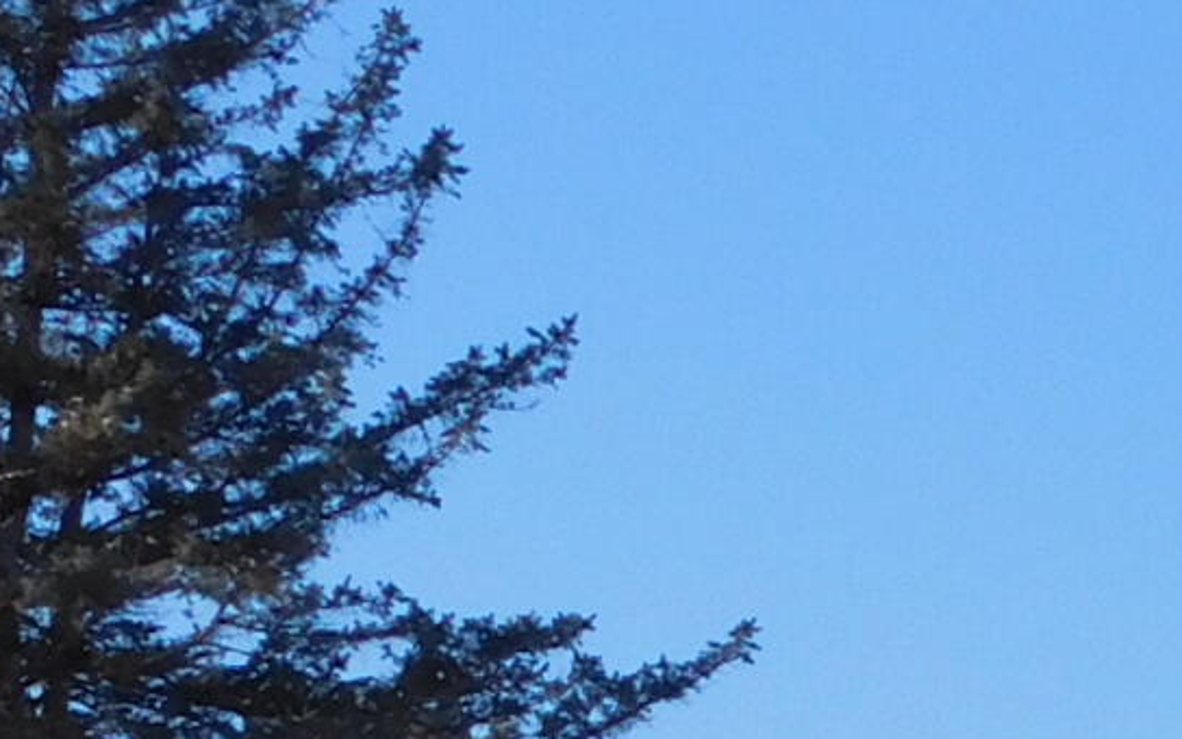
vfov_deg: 5.5
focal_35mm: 234
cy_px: 1626
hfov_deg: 8.5
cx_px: 2366
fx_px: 7538
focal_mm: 7.1
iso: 125
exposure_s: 1/1250
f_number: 3.6
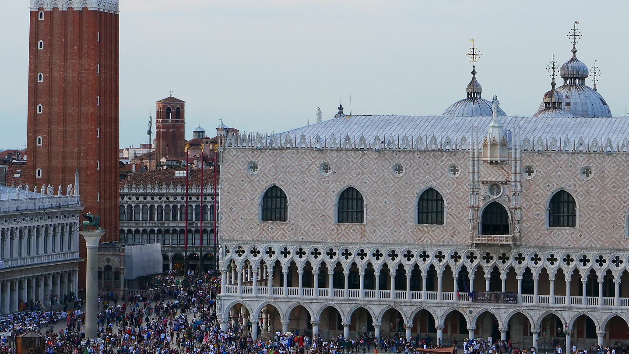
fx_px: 2185
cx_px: 364
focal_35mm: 131
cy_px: 102
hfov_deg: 16.4
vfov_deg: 9.2
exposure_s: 1/500
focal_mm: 36
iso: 400
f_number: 8
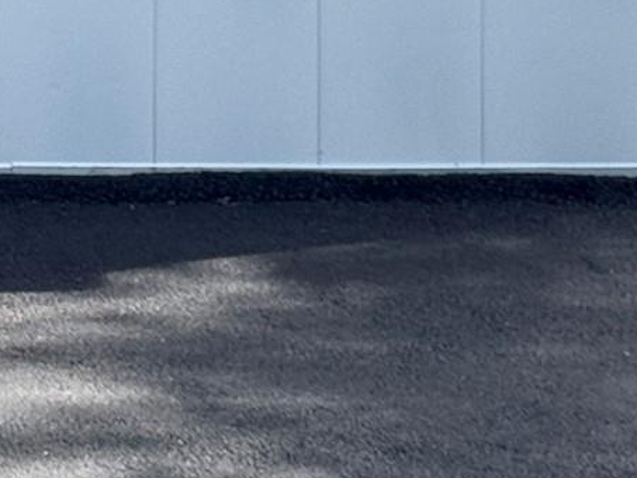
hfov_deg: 9.0
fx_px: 3994
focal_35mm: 217
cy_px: -503
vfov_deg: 6.6
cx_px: -111
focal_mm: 6.76
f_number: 1.78
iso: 64
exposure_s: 1/928
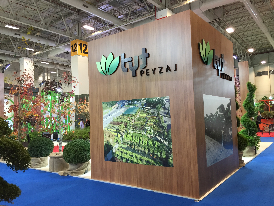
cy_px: 103
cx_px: 137
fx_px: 230
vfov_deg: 48.2
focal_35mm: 29
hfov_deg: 61.7
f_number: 2.2
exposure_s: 1/33
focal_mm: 4.15
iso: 125
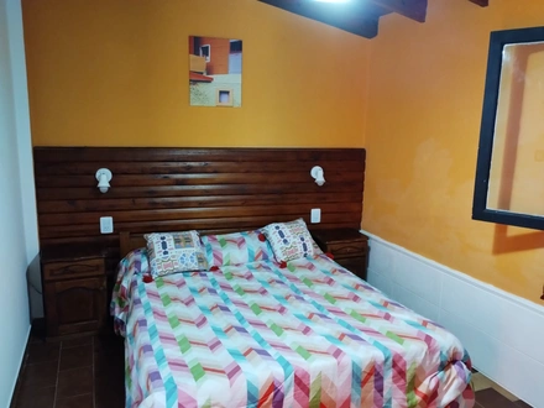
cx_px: 272
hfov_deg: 63.4
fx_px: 440
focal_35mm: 28
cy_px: 204
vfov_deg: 49.7
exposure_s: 1/20
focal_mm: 4.27
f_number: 1.8
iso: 1666
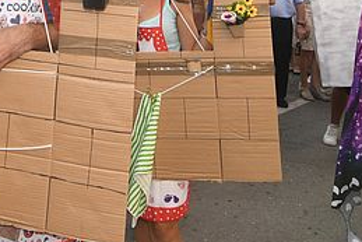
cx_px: 57
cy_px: -69
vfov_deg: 21.0
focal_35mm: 59
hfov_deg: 32.7
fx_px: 594
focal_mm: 12
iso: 200
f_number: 8
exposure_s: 1/160
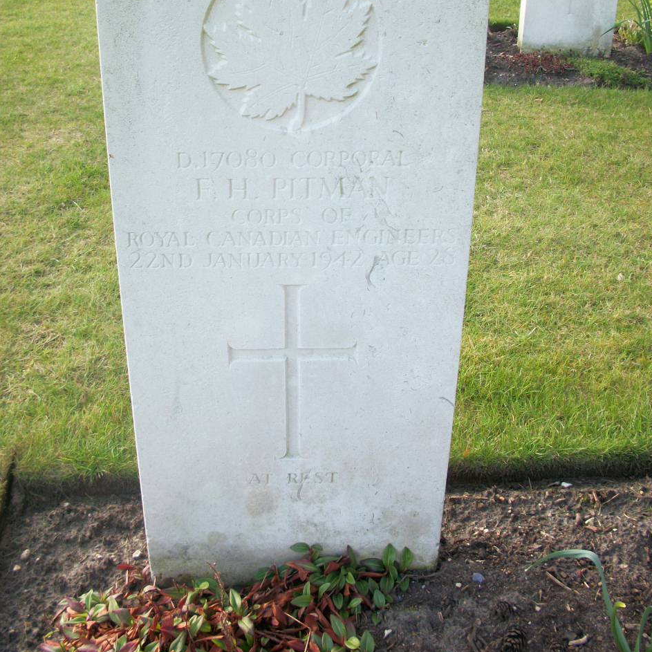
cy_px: 272
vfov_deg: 39.9
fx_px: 895
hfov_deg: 40.0
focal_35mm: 42
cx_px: 331
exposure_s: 1/125
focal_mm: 6.3
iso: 80
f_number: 3.1
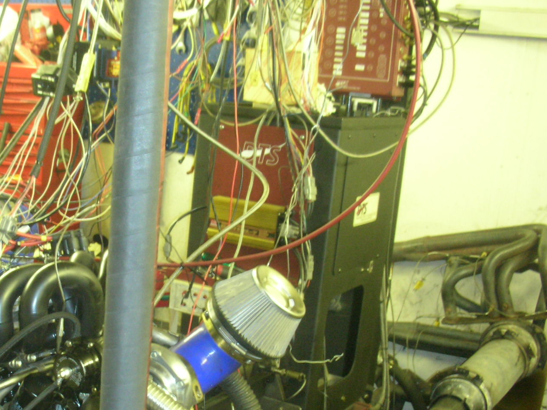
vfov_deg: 25.8
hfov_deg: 33.4
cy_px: 300
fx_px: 885
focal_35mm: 56
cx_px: 114
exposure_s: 1/5.3
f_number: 3
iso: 200
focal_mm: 5.8
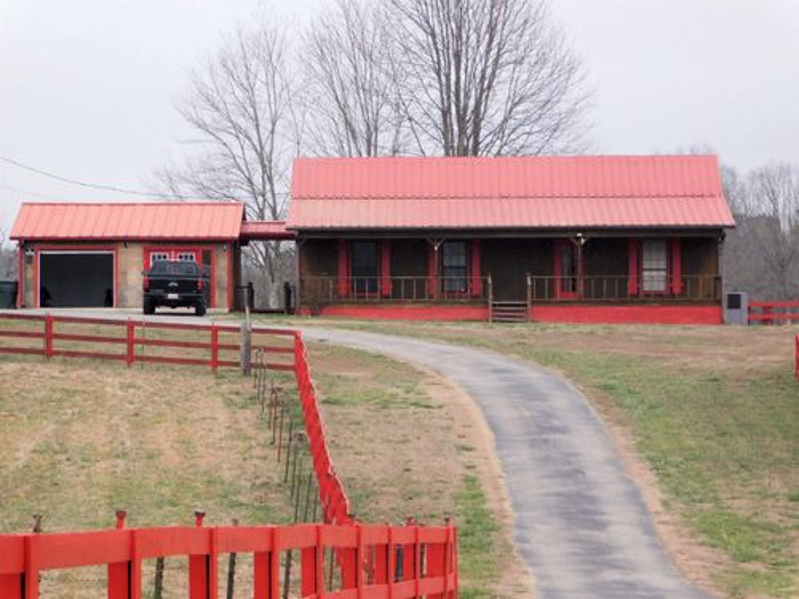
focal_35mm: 148
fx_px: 3416
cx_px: 400
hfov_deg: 13.3
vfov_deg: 10.0
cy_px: 300
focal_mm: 26.3
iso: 640
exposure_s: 1/30
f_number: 5.1
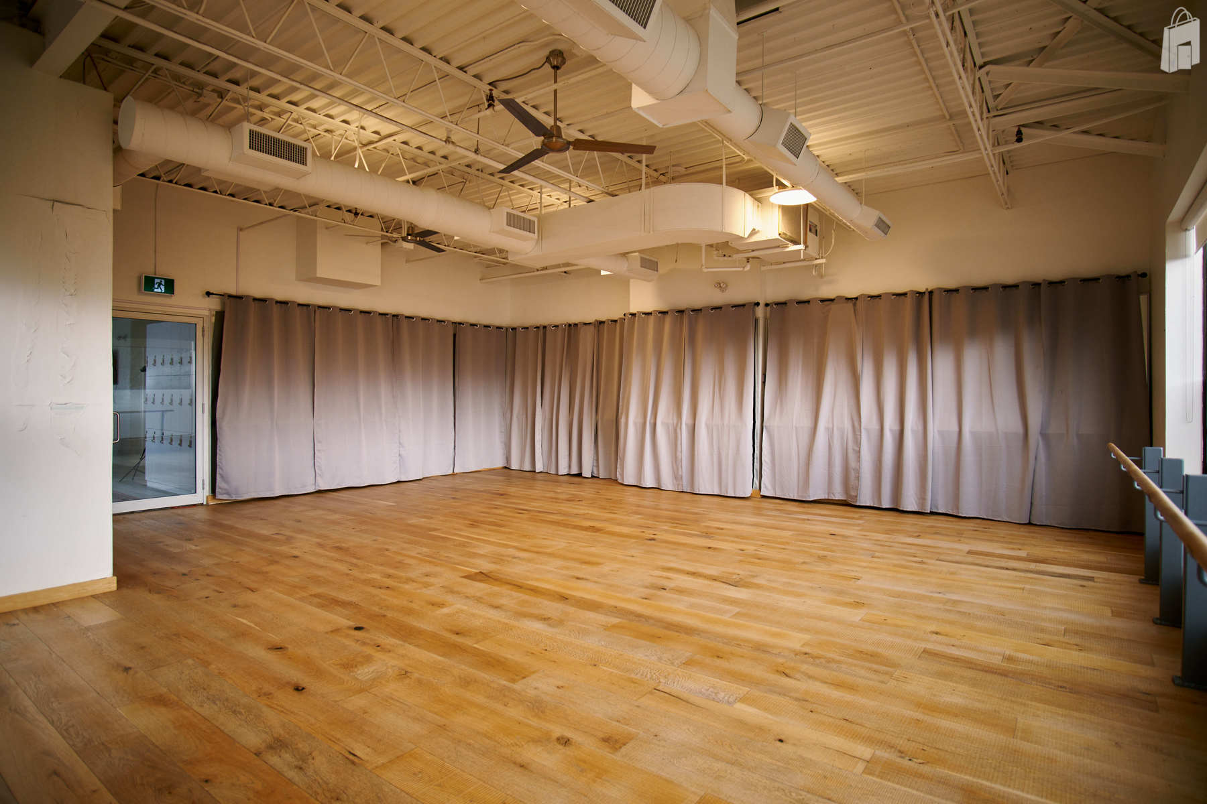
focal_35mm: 18
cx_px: 604
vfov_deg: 67.4
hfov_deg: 90.0
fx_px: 603
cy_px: 402
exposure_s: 1/60
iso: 200
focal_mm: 12
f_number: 2
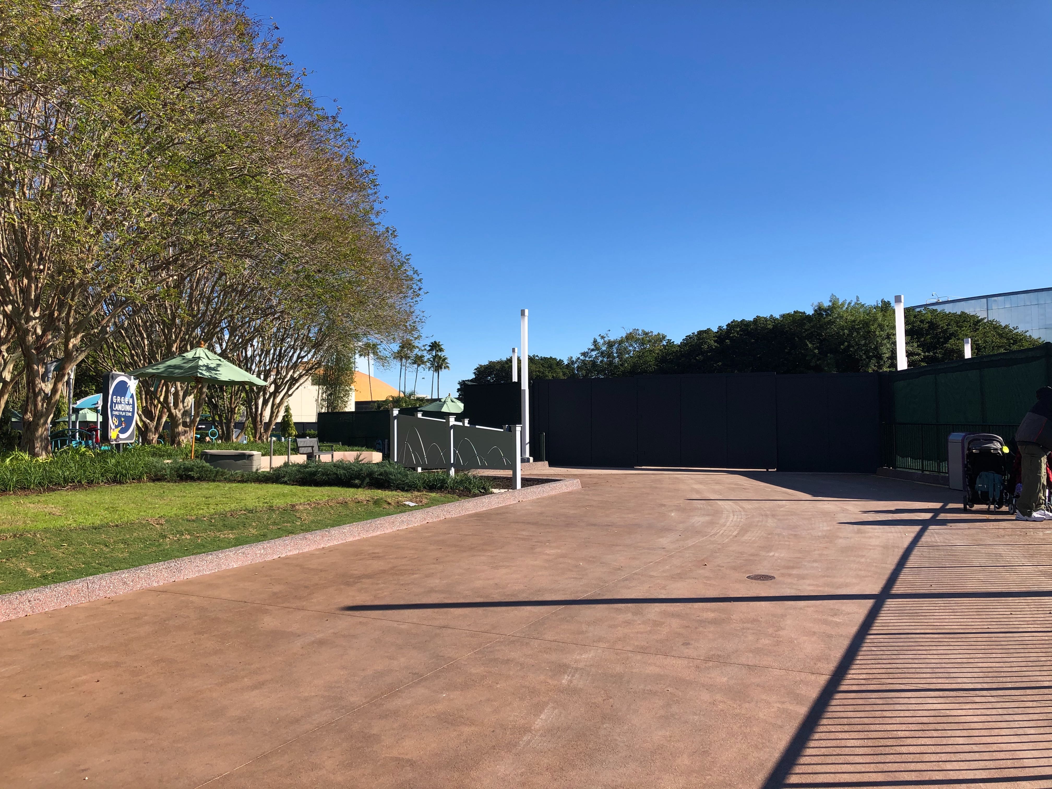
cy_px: 394
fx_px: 851
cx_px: 526
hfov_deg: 63.4
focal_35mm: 28
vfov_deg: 49.7
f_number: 1.8
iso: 20
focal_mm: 3.99
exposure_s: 1/1453
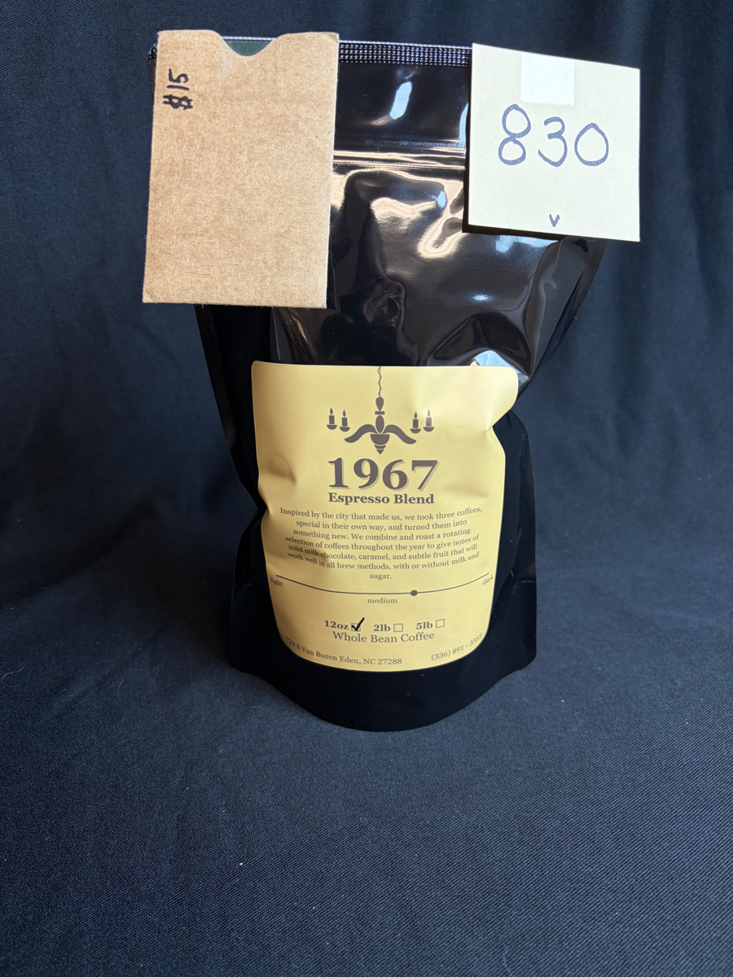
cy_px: 488
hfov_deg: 53.1
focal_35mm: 26
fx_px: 734
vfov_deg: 67.3
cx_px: 366
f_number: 1.6
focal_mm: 5.96
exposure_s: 1/60
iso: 64
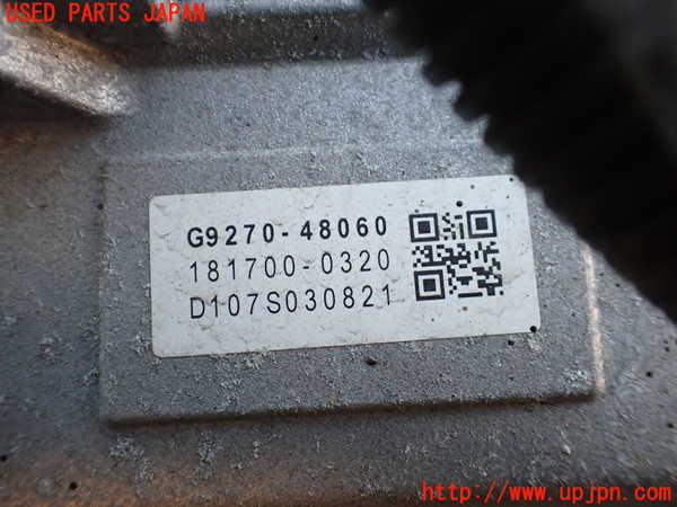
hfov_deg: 60.0
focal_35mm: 30
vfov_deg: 46.8
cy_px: 254
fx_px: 587
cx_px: 338
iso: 500
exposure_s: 1/125
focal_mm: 5.4
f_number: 2.3
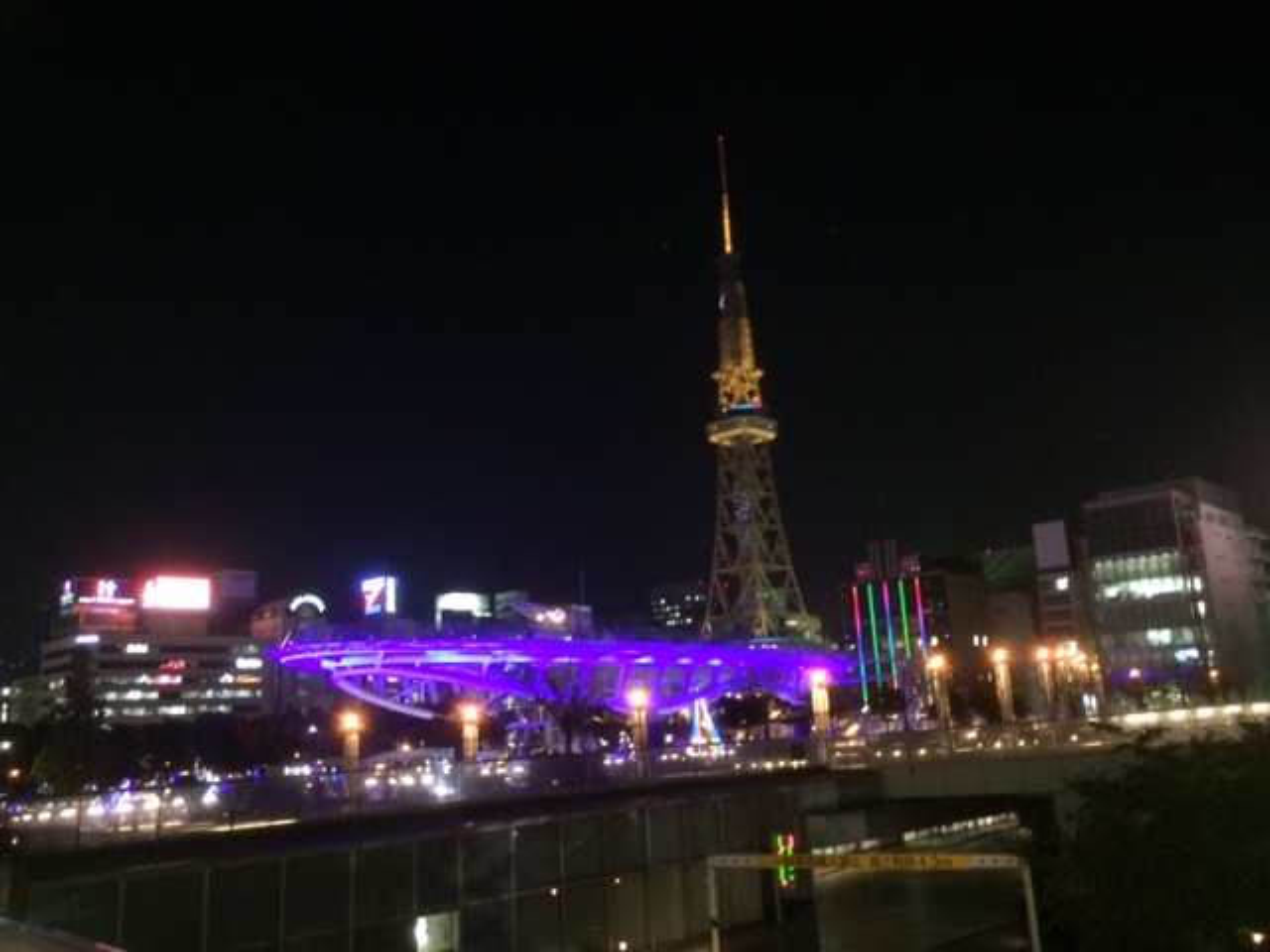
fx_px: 1101
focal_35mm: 30
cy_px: 476
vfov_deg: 46.8
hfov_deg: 60.0
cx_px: 635
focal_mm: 4.12
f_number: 2.2
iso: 400
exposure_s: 1/15
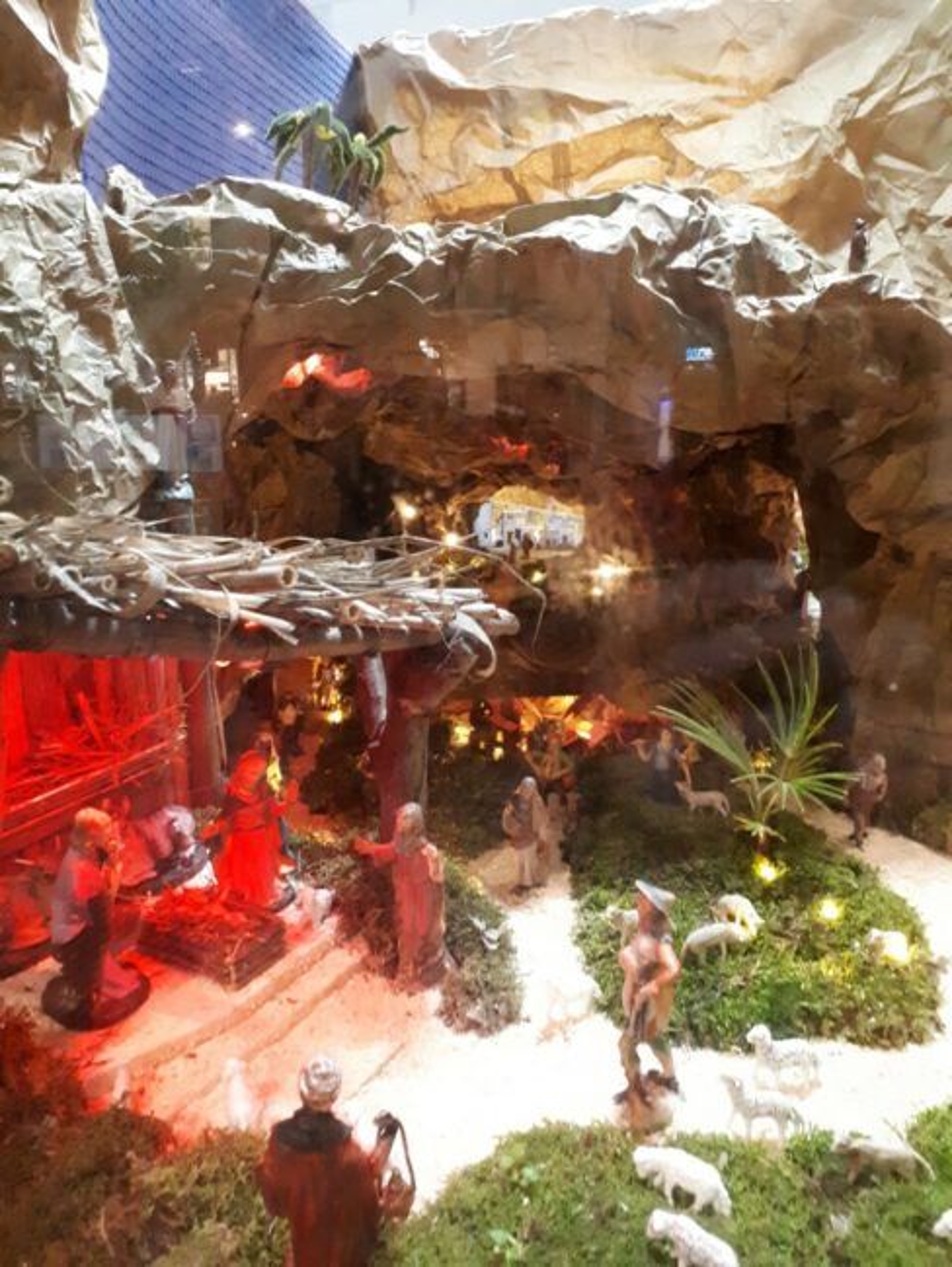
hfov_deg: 51.4
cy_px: 634
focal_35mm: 27
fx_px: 989
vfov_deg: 65.3
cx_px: 476
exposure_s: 1/17
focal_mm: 3.6
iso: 800
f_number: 1.9
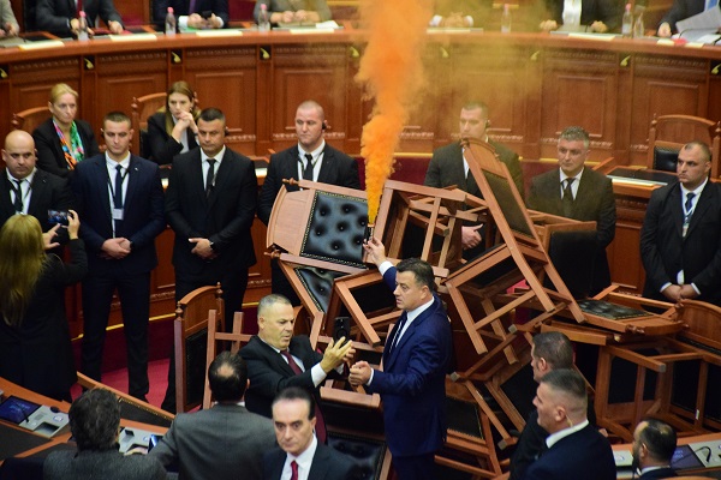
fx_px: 3154
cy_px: 240
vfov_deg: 8.7
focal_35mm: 158
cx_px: 360
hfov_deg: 13.0
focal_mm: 105
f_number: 5.6
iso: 5000
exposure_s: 1/60
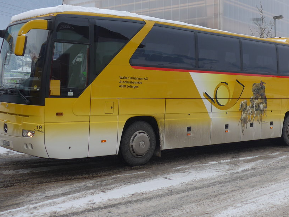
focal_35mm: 53
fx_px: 442
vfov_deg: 27.2
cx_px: 170
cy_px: 59
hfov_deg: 36.1
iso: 80
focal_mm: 7.5
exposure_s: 1/250
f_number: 2.8
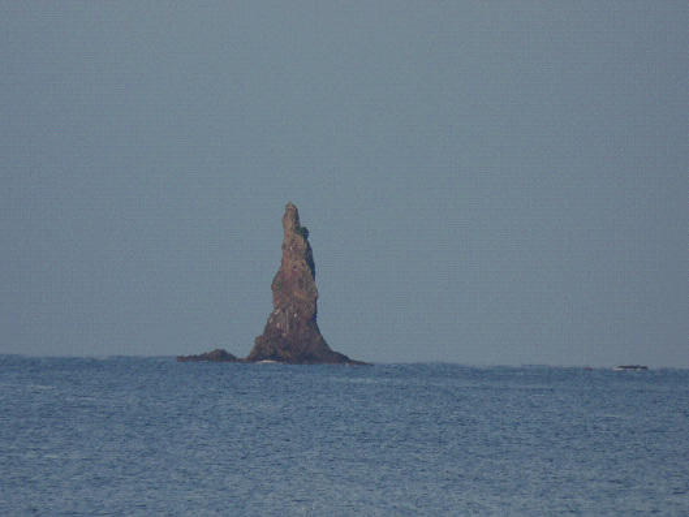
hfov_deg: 2.9
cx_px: 344
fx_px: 13777
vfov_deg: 2.2
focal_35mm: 692
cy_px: 258
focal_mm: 86.4
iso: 100
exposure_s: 1/250
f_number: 5.6
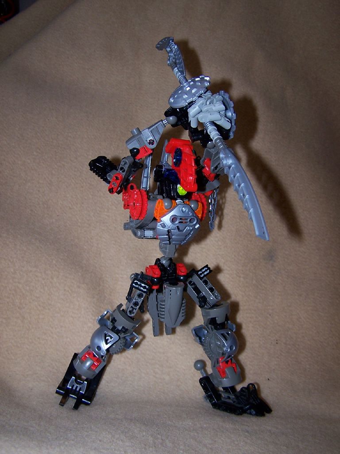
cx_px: 170
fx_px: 498
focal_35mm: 38
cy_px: 227
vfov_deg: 49.0
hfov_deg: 37.7
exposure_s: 1/60
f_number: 2.8
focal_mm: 6.3
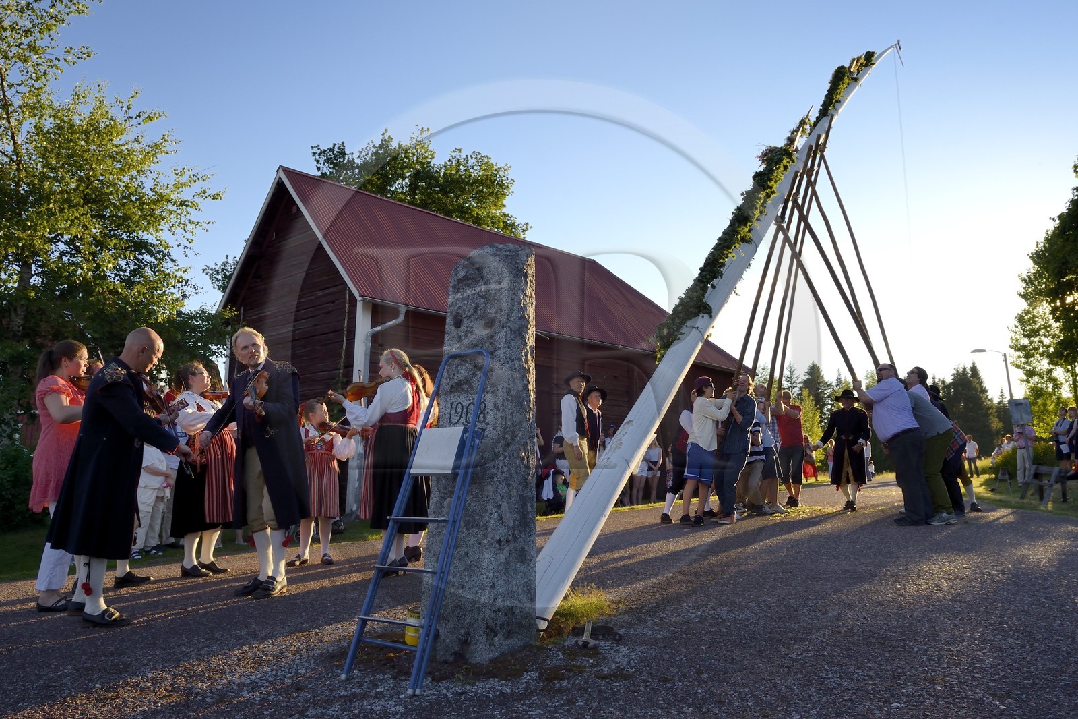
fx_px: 718
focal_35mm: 24
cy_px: 360
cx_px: 539
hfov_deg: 73.8
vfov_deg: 53.1
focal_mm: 24
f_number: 11
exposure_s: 1/250
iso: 400
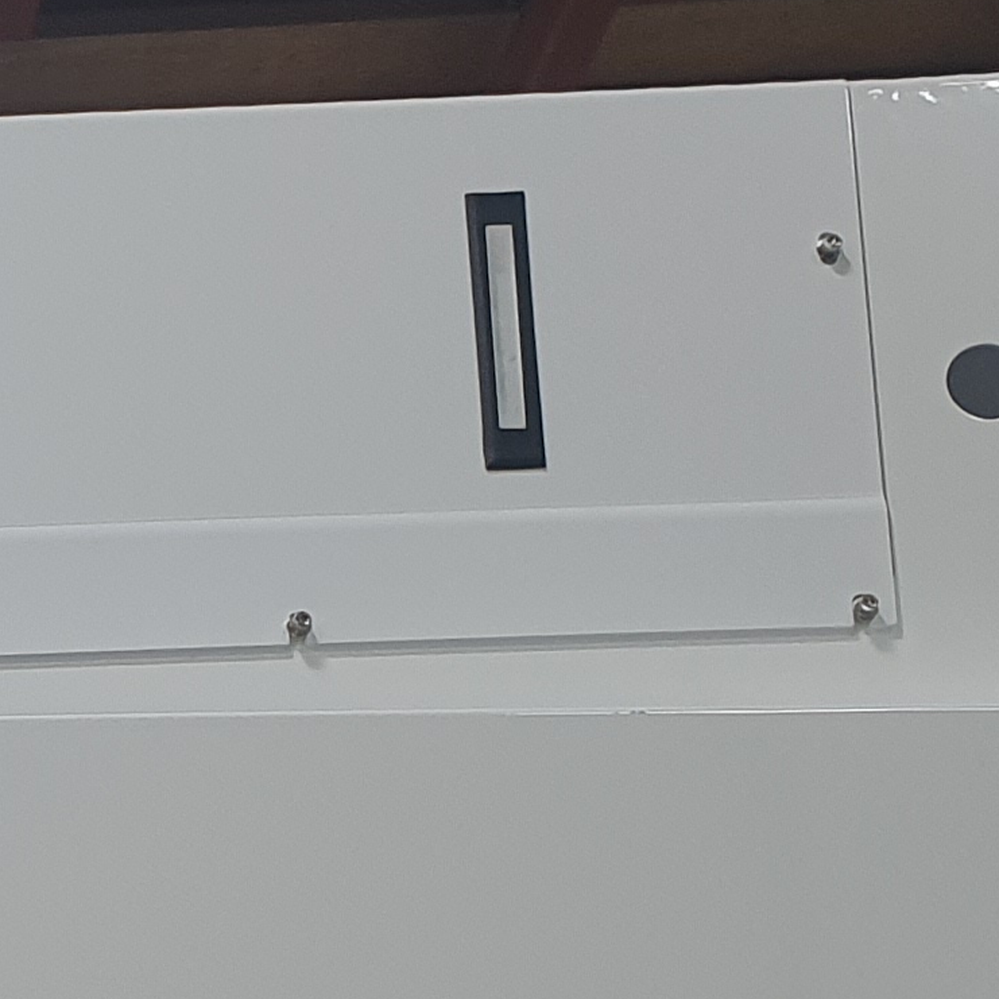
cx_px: -957
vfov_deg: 13.3
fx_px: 4081
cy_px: 1417
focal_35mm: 125
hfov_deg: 12.4
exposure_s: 1/60
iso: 64
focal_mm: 4.3
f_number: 2.4
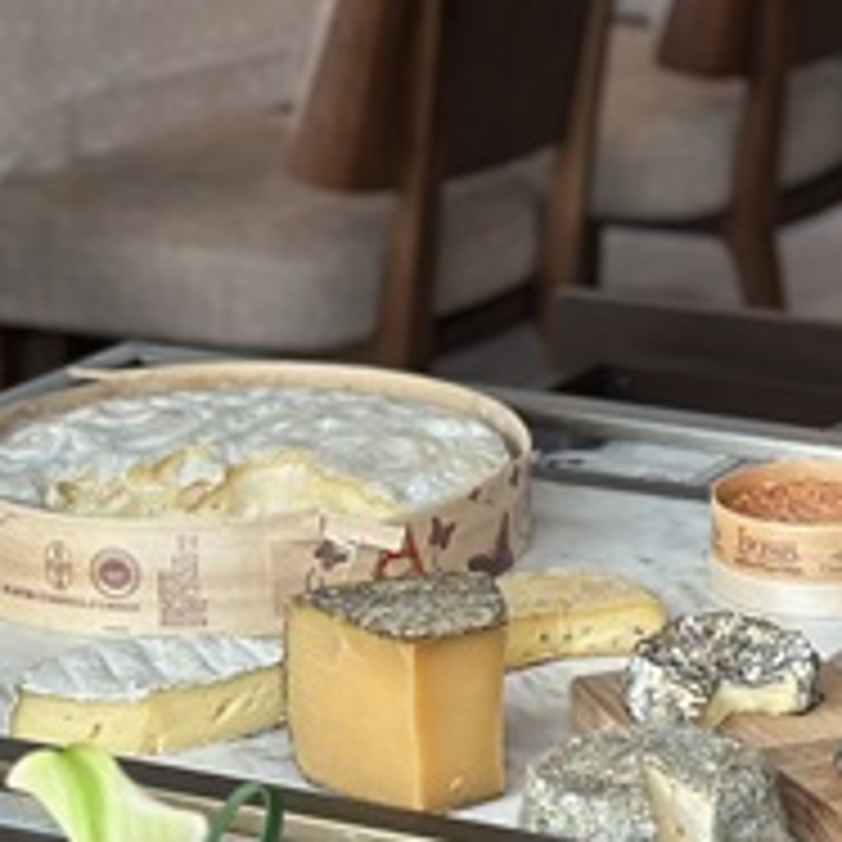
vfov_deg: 12.7
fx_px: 3743
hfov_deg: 12.7
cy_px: 86
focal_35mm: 136
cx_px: 837
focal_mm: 6.86
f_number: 1.78
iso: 80
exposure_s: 1/132
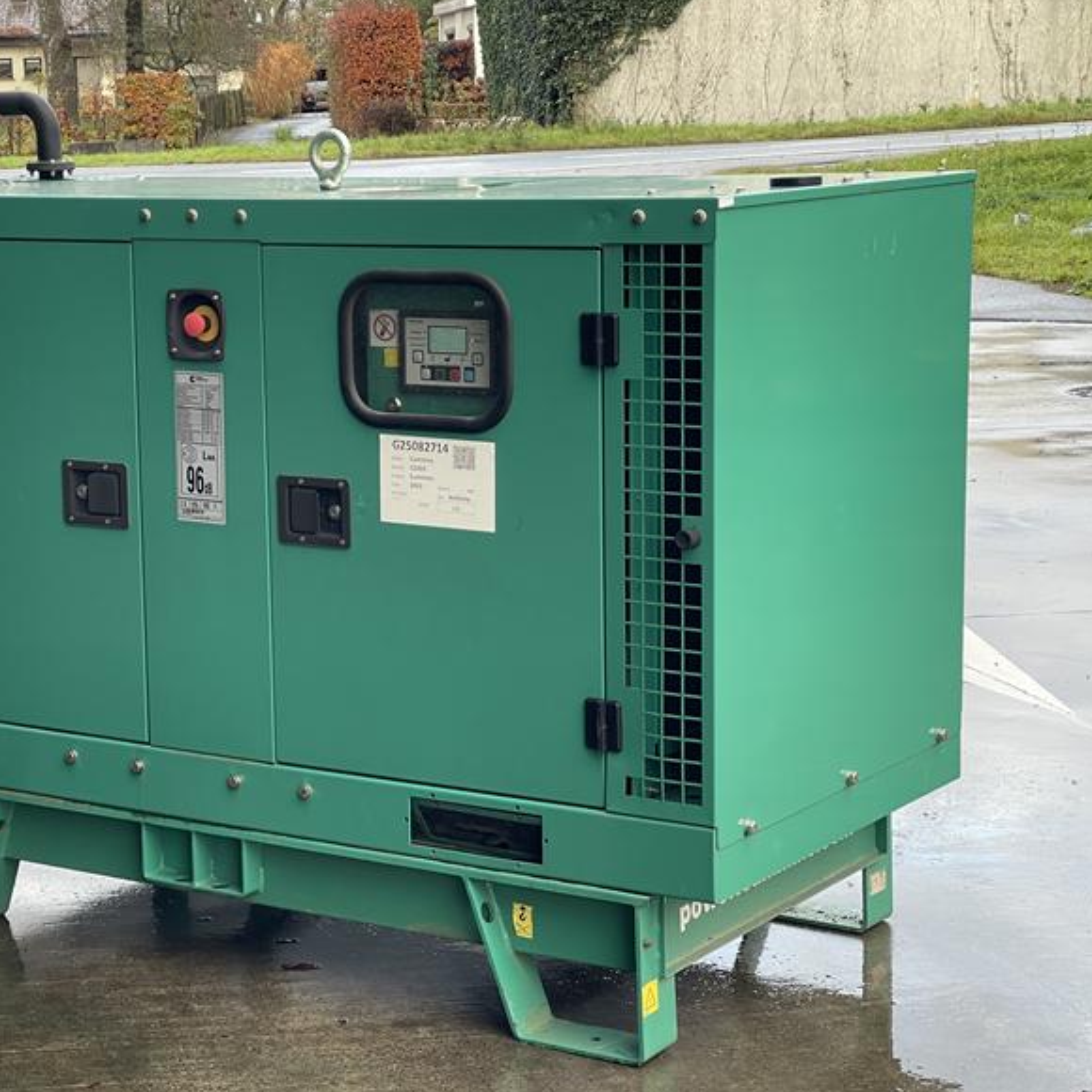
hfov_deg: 22.1
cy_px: 554
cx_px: 346
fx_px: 2784
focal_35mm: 78
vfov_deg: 22.2
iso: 50
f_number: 2.2
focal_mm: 7.5
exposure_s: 1/99
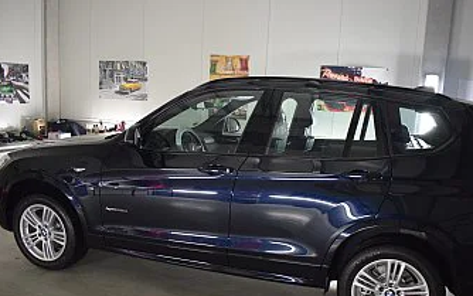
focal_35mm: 33
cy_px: 188
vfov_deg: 38.1
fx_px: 426
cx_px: 258
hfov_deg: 58.0
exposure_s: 1/60
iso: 2800
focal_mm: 18
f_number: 3.5
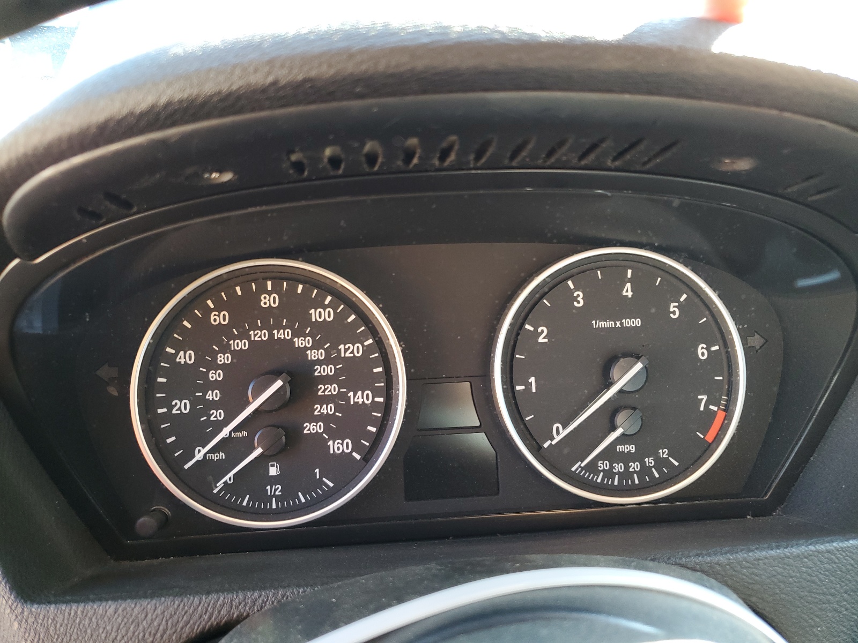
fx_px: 644
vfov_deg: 53.1
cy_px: 322
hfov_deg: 67.3
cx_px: 429
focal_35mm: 26
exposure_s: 1/60.2
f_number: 1.5
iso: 85
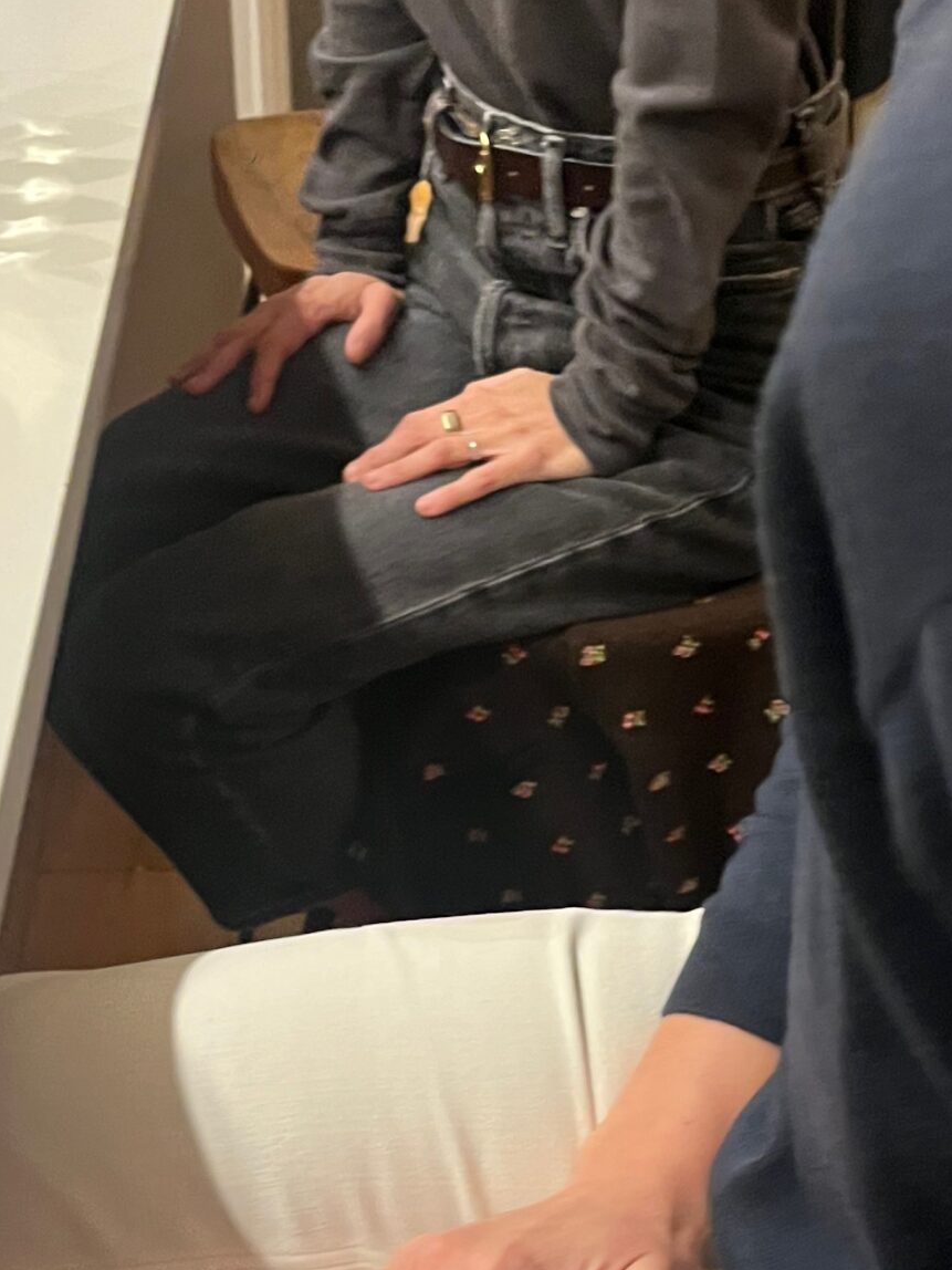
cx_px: 618
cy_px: 883
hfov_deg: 25.1
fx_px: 2127
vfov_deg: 32.8
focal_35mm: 58
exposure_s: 1/39
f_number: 1.6
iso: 500
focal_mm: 5.1
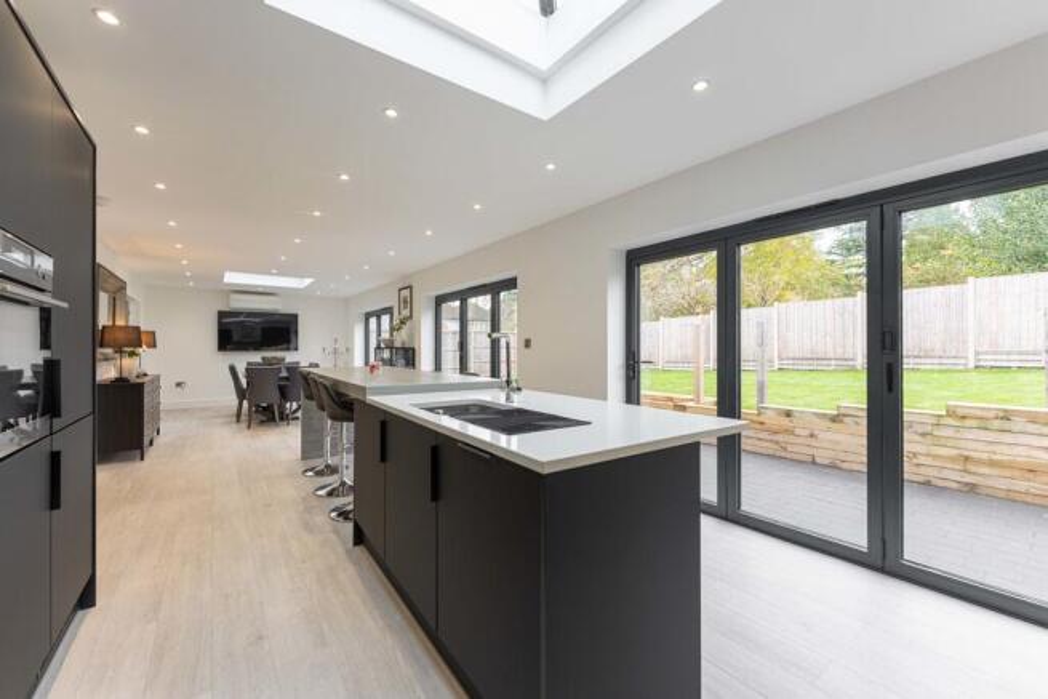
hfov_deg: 104.2
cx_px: 524
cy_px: 350
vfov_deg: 81.2
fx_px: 408
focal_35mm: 14
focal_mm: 14
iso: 250
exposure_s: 1/125
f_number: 5
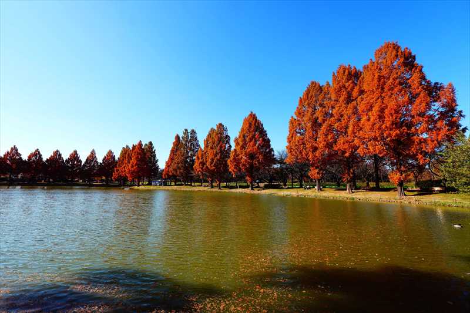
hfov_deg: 100.4
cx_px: 235
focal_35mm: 15
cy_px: 156
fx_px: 196
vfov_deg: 77.3
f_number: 8
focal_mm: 10
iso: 100
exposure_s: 1/200
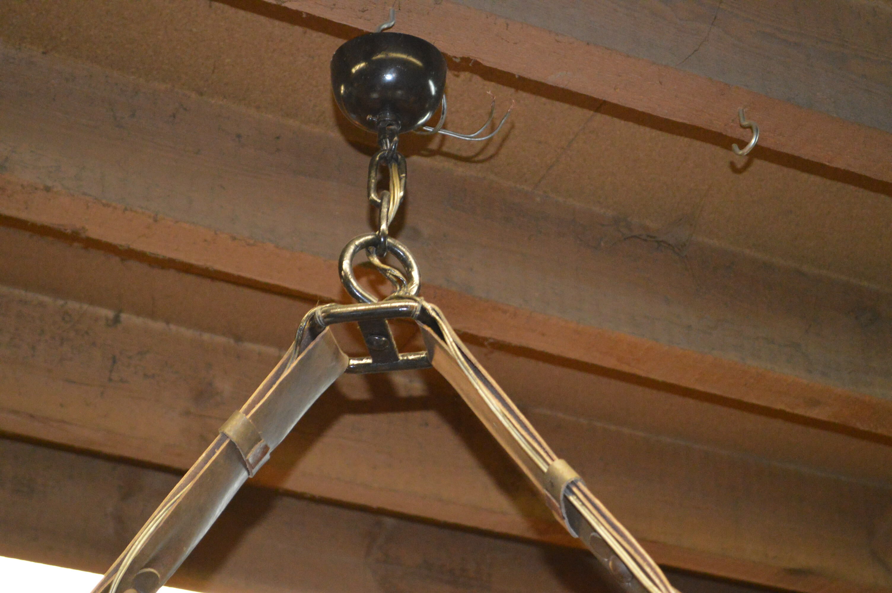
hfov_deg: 28.1
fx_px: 1782
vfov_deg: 18.9
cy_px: 296
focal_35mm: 72
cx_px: 446
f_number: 5.3
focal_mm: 48
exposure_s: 1/60
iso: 3200
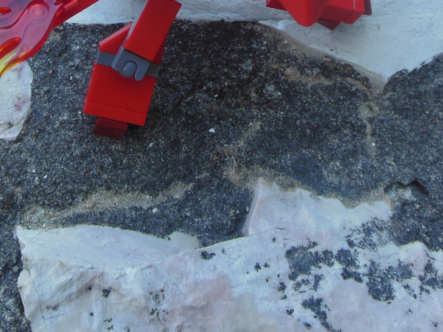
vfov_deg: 21.1
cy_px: -39
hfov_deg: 29.4
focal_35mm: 66
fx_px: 845
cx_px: 204
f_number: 3.3
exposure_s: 1/200
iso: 125
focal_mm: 5.2
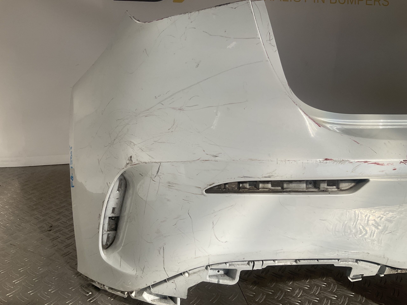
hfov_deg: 61.7
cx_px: 204
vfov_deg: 48.2
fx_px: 341
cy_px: 152
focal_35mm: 29
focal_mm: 3
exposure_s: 1/1912
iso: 16
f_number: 1.8
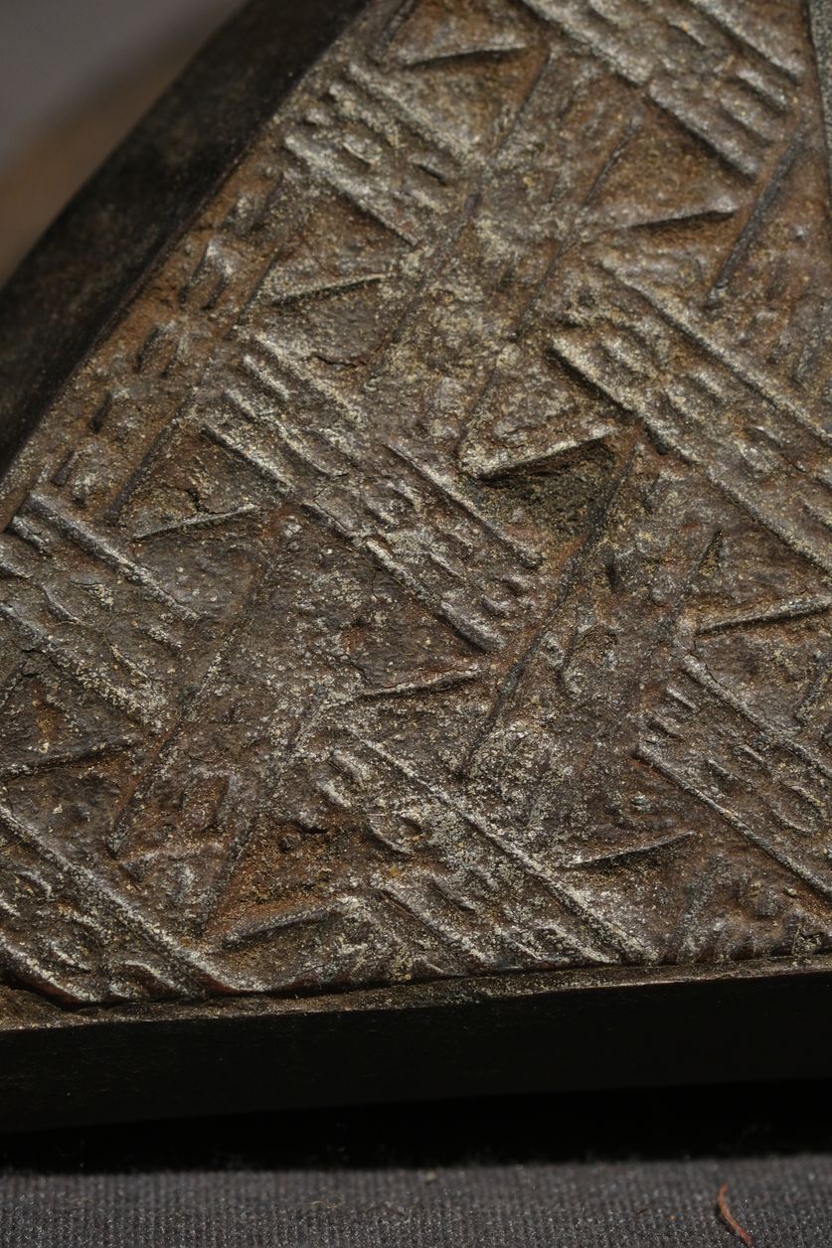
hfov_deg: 15.2
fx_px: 3121
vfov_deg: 22.6
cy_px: 624
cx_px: 416
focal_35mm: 90
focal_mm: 60
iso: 800
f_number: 4
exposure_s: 1/90
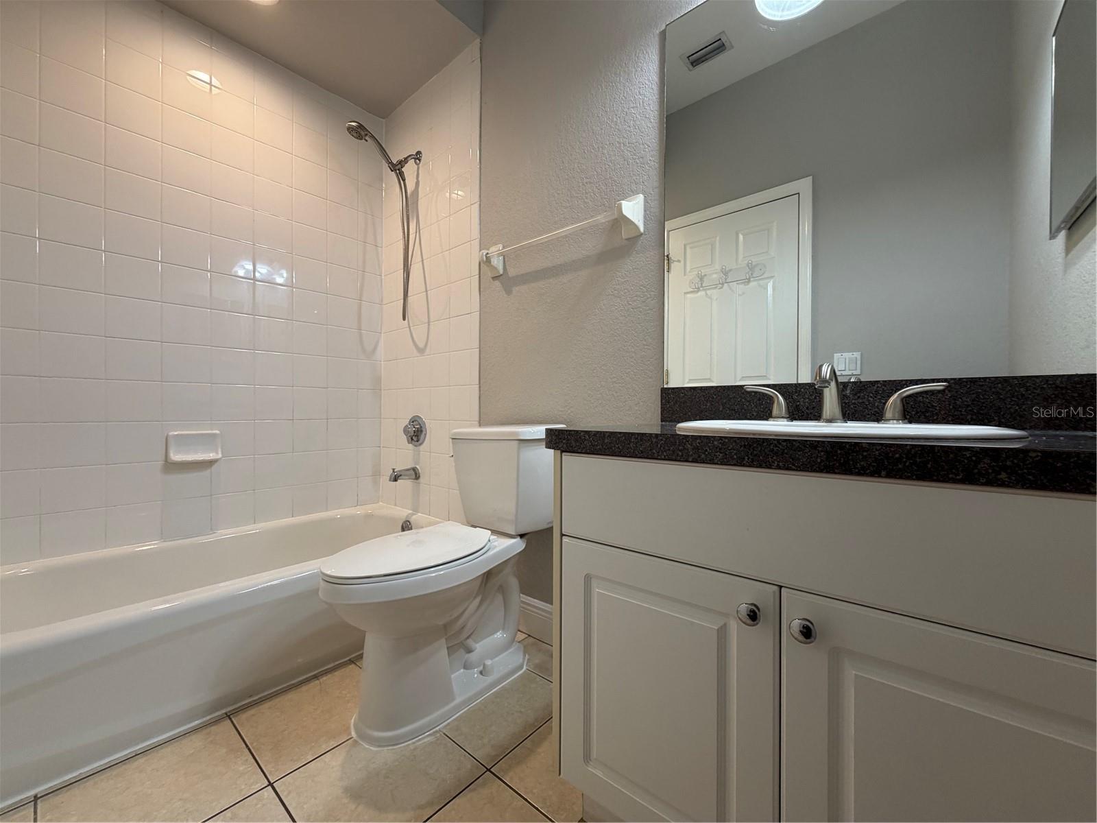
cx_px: 548
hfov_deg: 102.1
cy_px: 412
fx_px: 444
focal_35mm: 14
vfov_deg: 85.7
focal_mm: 2.22
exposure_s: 1/120
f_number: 2.2
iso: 200
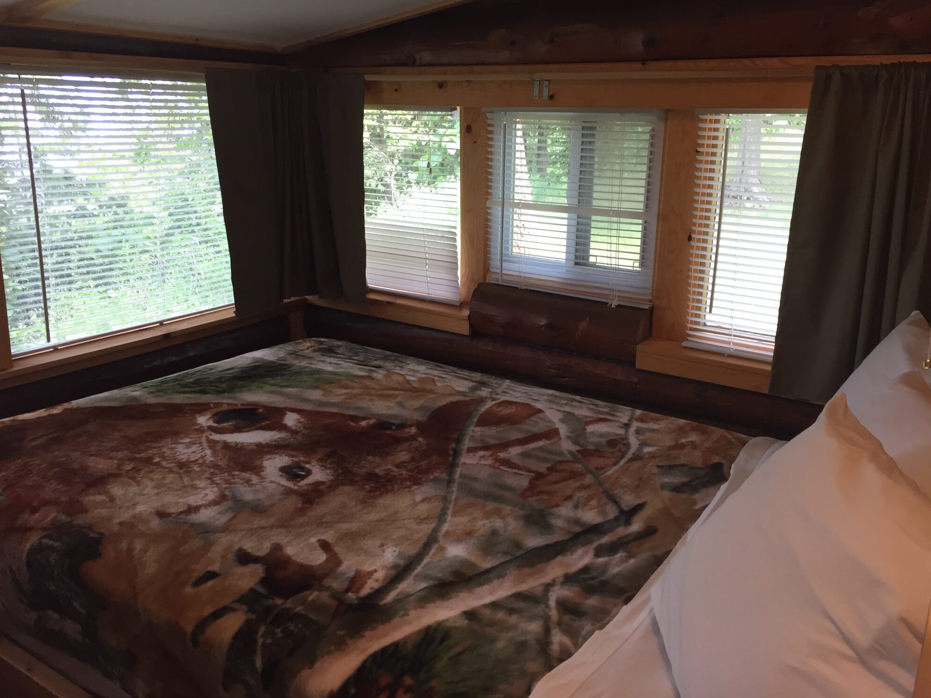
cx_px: 458
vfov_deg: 46.8
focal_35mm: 30
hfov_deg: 60.0
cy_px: 339
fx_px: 807
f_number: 2.2
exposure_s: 1/30
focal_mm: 4.15
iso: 32
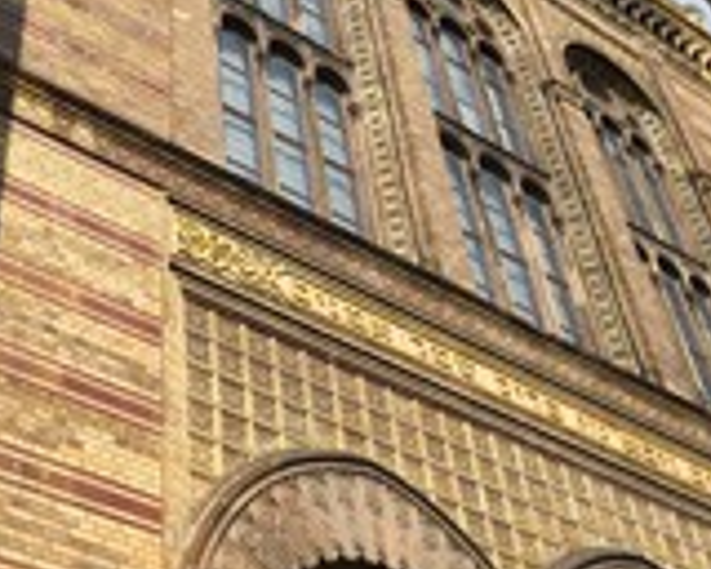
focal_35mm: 59
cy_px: 84
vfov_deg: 25.2
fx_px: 1242
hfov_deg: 31.6
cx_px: 218
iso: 200
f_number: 10
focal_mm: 24
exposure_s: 1/320
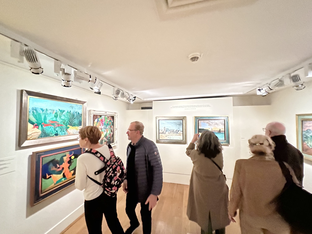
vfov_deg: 85.7
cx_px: 156
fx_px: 126
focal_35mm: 14
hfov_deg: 102.1
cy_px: 117
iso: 1000
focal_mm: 2.22
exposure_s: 1/50
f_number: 2.2
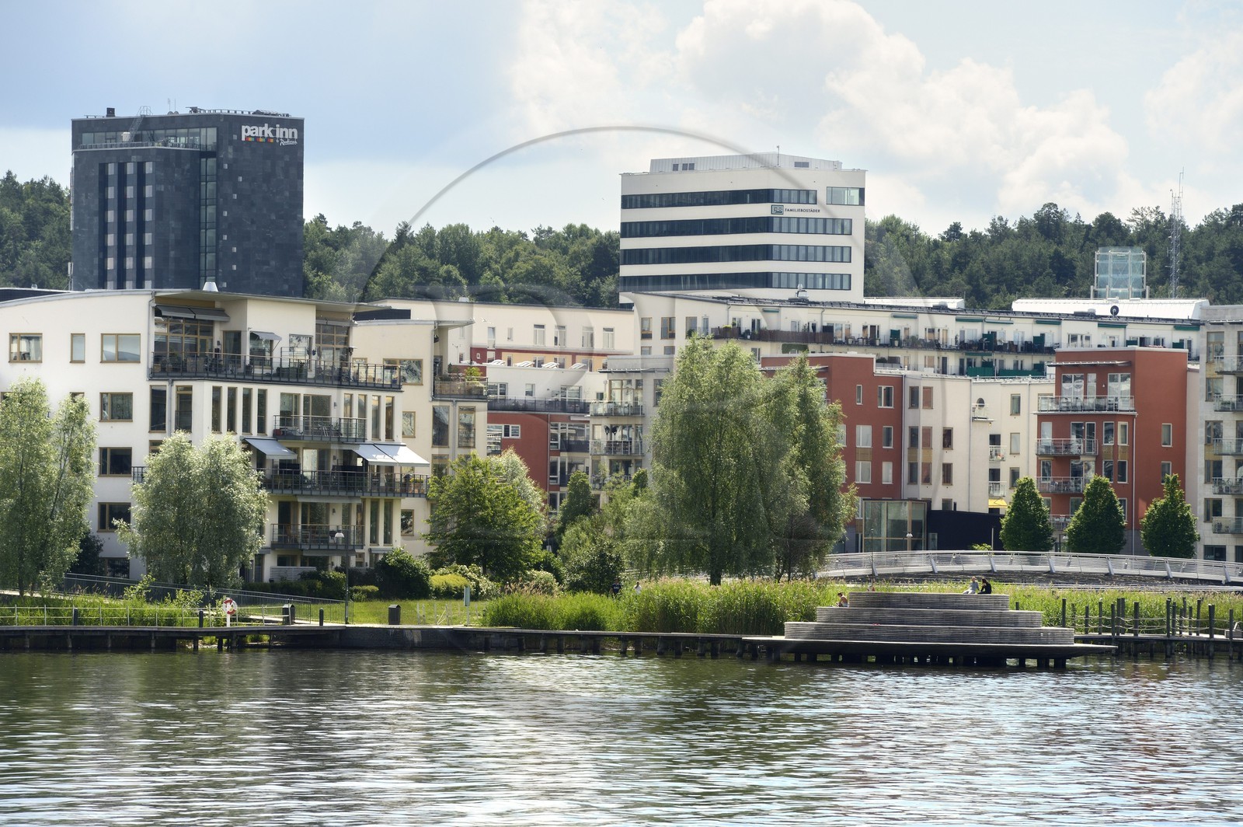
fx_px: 6900
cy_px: 414
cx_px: 622
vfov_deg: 6.9
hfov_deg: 10.3
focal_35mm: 200
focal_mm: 200
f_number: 11
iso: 200
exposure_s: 1/320
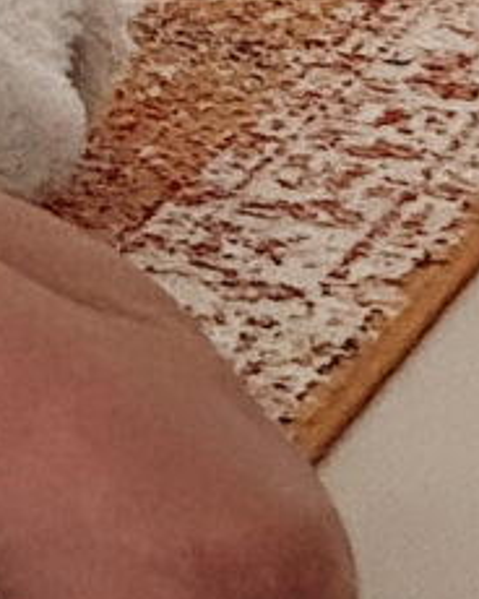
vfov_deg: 7.1
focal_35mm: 244
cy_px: -1138
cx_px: -1388
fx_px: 4324
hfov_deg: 5.6
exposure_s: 1/60
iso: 320
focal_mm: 2.71
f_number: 1.9
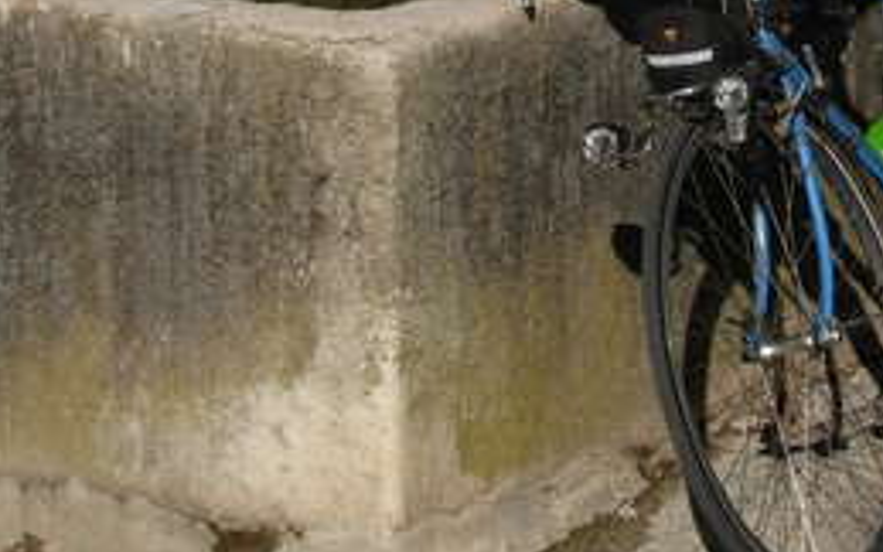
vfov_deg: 7.5
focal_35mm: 172
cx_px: 569
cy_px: -174
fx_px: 4140
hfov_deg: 12.2
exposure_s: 1/683
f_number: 6
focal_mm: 11.5
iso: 79
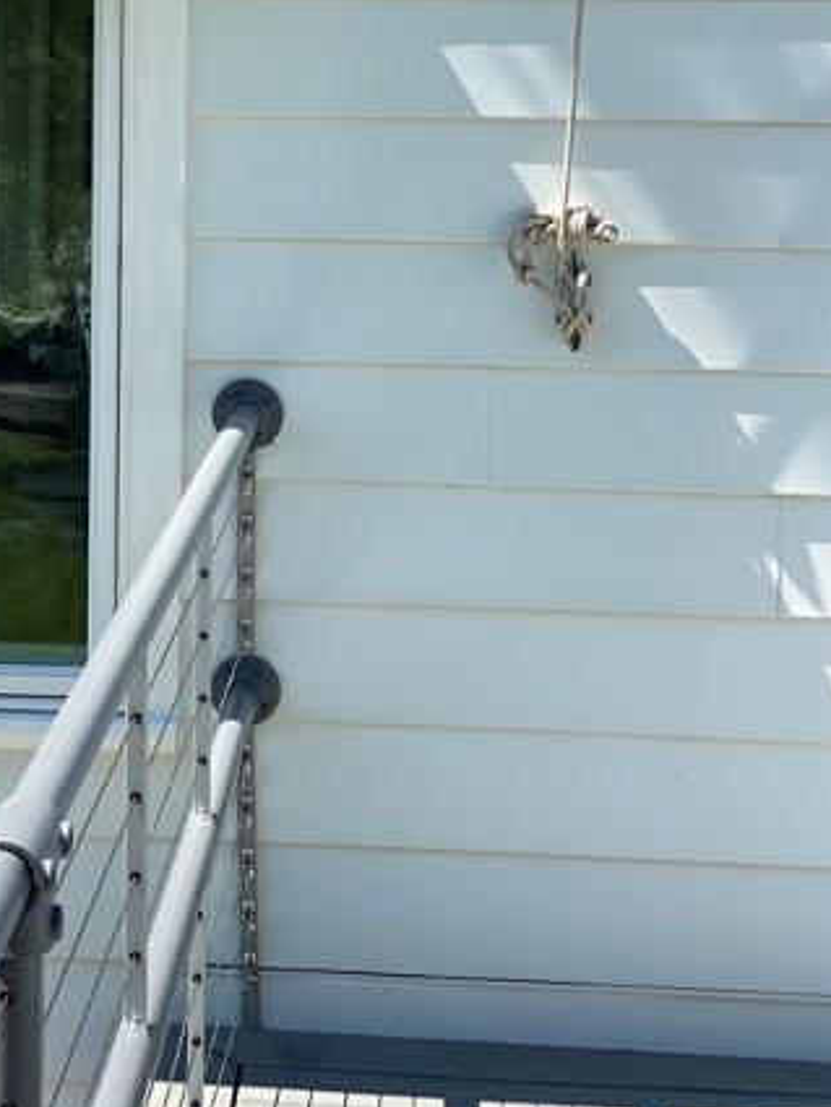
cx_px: 112
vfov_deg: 20.6
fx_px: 3007
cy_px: 224
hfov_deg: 15.6
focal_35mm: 94
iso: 20
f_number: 2
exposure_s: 1/716
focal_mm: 6
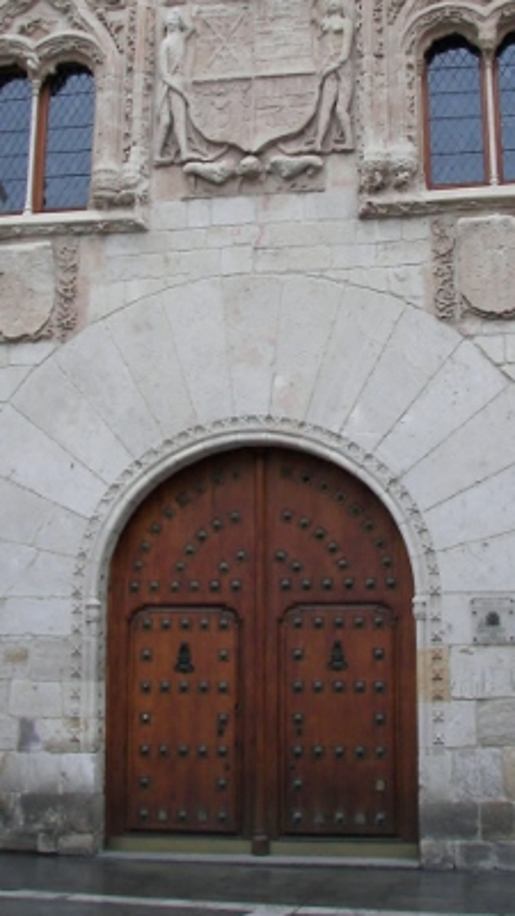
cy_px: 316
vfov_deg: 38.1
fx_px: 1311
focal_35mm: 54
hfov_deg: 22.2
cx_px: 303
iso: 100
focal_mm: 6
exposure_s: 1/30
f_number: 2.8
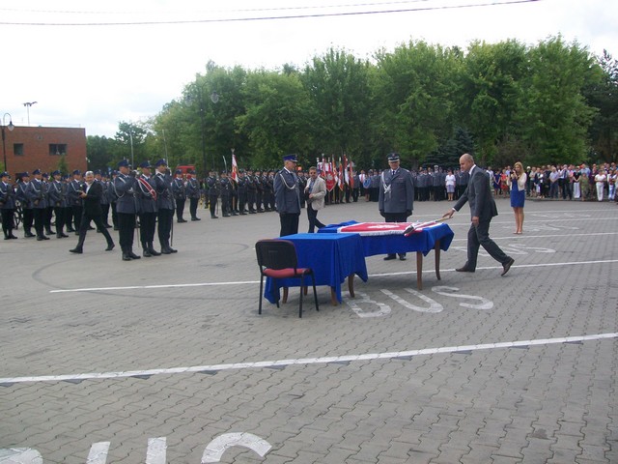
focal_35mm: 36
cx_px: 309
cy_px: 232
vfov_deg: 39.7
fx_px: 643
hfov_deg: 51.4
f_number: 2.7
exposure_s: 1/500
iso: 64
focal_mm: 6
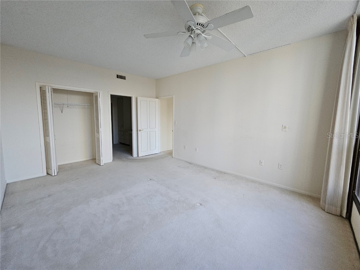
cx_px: 180
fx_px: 135
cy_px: 135
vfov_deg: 89.9
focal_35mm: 13
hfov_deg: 106.2
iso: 640
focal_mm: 2.2
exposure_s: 1/100
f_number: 2.2
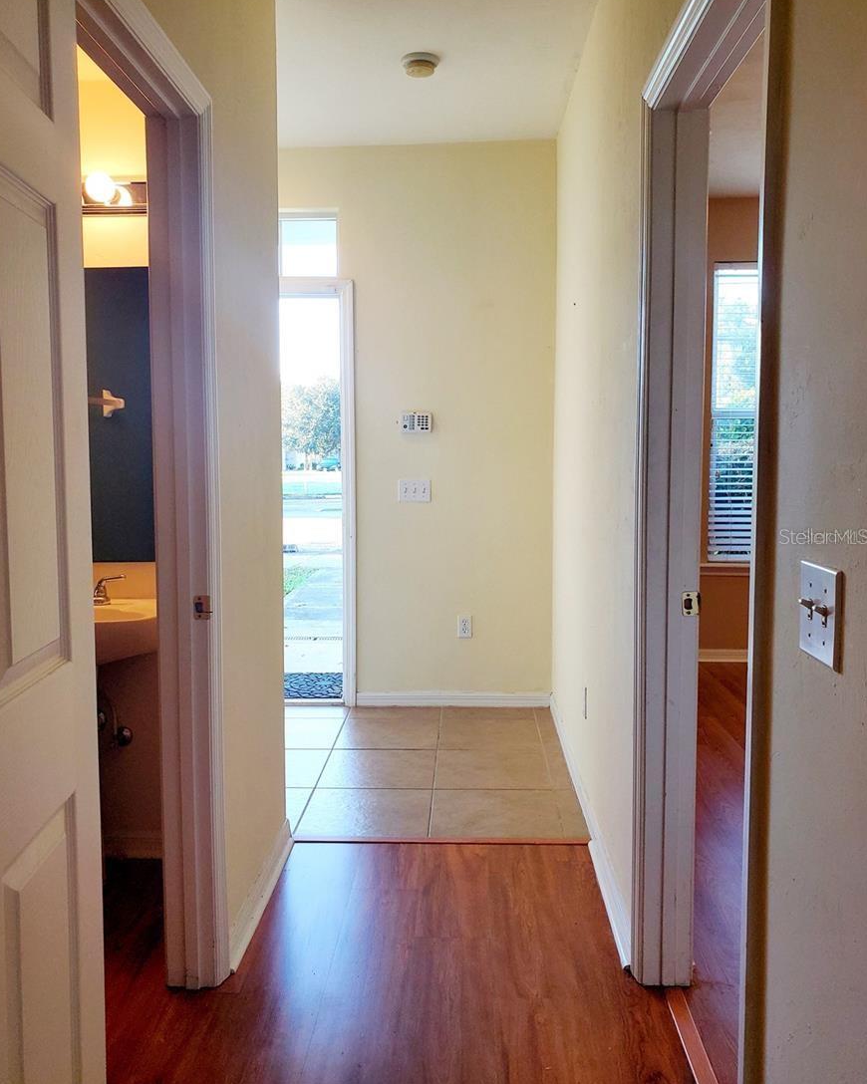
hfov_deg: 51.5
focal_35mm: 28
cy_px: 536
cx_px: 425
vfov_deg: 62.2
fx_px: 898
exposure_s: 1/120
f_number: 2.4
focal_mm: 4.3
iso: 125
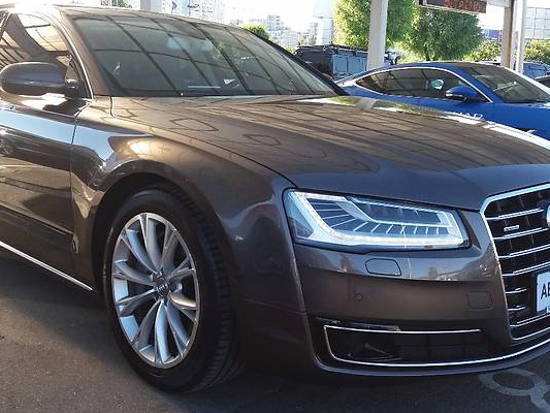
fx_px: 667
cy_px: 157
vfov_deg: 34.2
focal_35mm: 42
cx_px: 238
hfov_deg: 44.7
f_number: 1.9
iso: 64
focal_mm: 3.7
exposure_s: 1/232
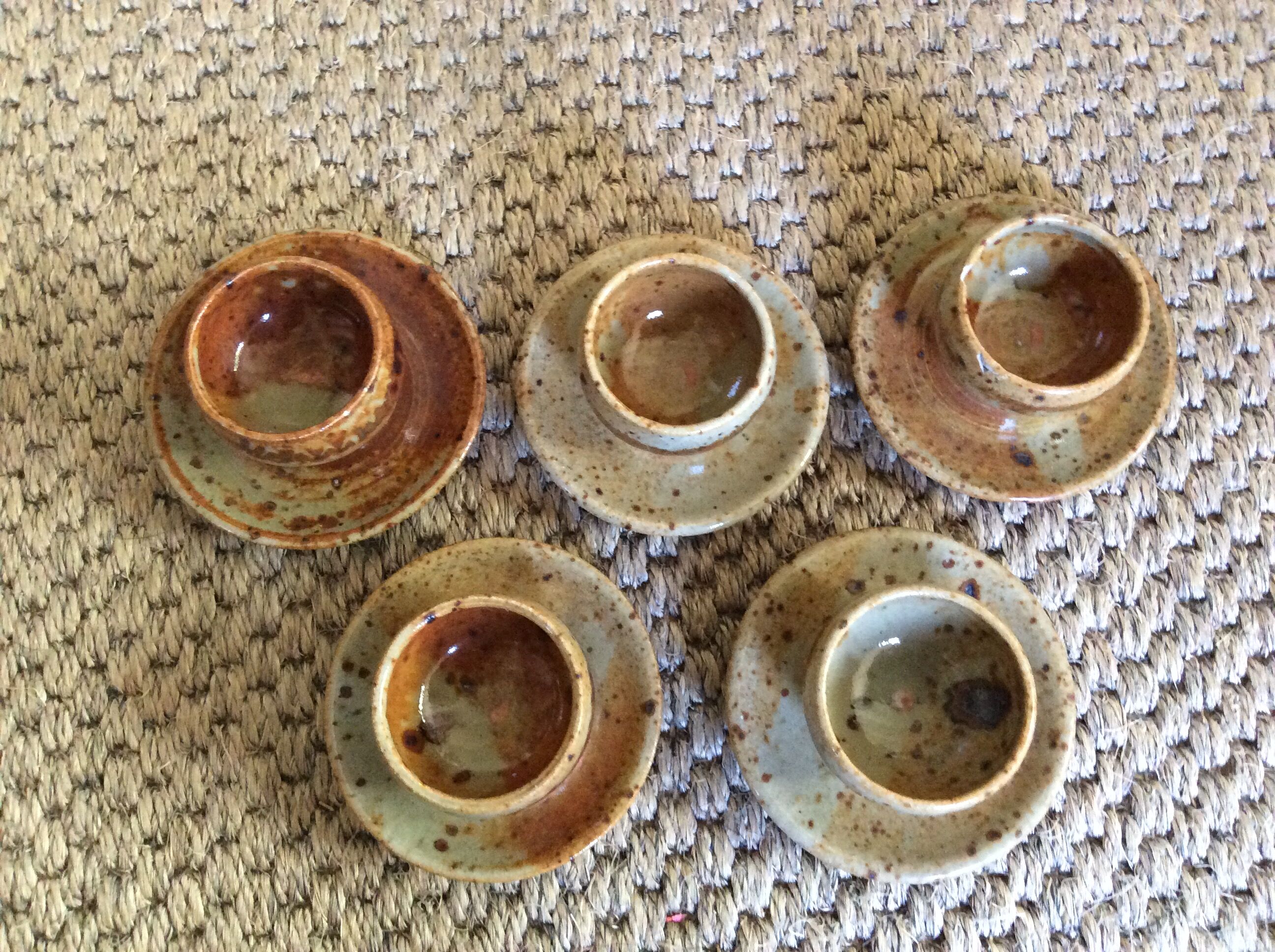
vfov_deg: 44.1
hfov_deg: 56.9
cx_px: 638
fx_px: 1177
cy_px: 476
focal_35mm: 32
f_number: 2.4
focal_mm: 3.3
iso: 320
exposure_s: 1/20
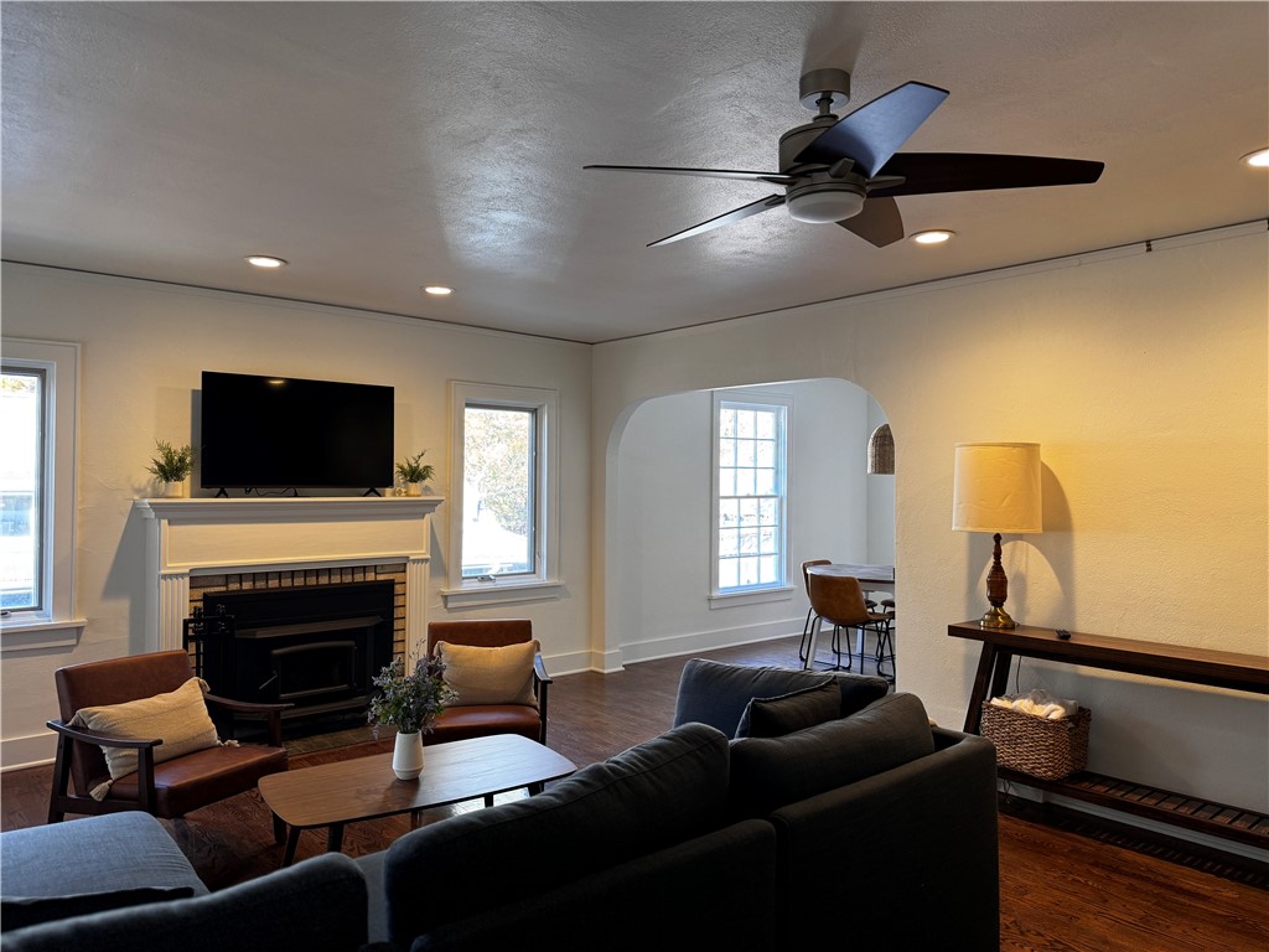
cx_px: 634
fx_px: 880
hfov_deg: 71.6
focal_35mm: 24
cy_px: 476
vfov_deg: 56.8
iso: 160
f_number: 1.78
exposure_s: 1/60
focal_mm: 6.76
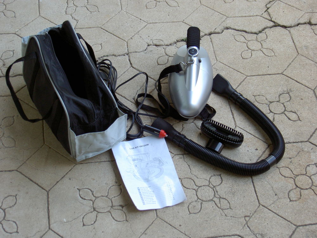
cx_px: 158
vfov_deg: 21.3
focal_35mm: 69
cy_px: 119
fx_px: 632
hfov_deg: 28.2
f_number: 3.7
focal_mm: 14.2
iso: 100
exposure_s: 1/80
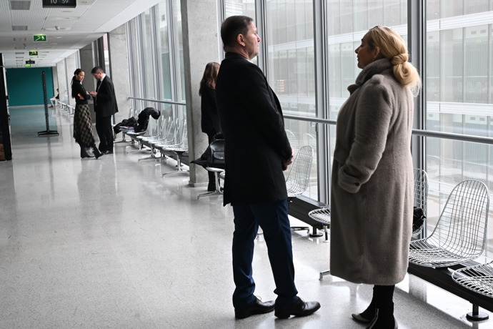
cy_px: 164
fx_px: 630
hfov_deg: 42.7
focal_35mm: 46
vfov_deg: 29.2
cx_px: 246
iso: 2000
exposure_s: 1/60
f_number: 9
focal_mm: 31
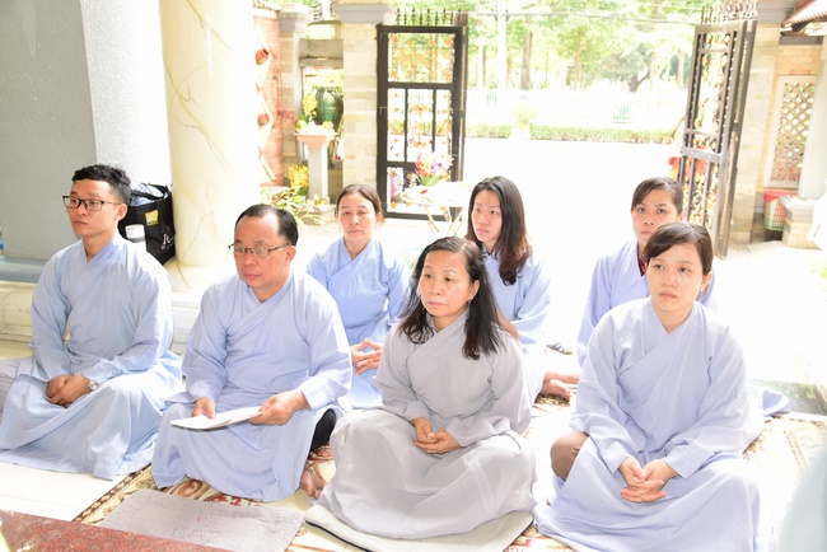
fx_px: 781
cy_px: 276
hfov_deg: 55.8
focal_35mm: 34
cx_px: 414
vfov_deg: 38.9
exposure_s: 1/80
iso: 500
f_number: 5
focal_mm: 34
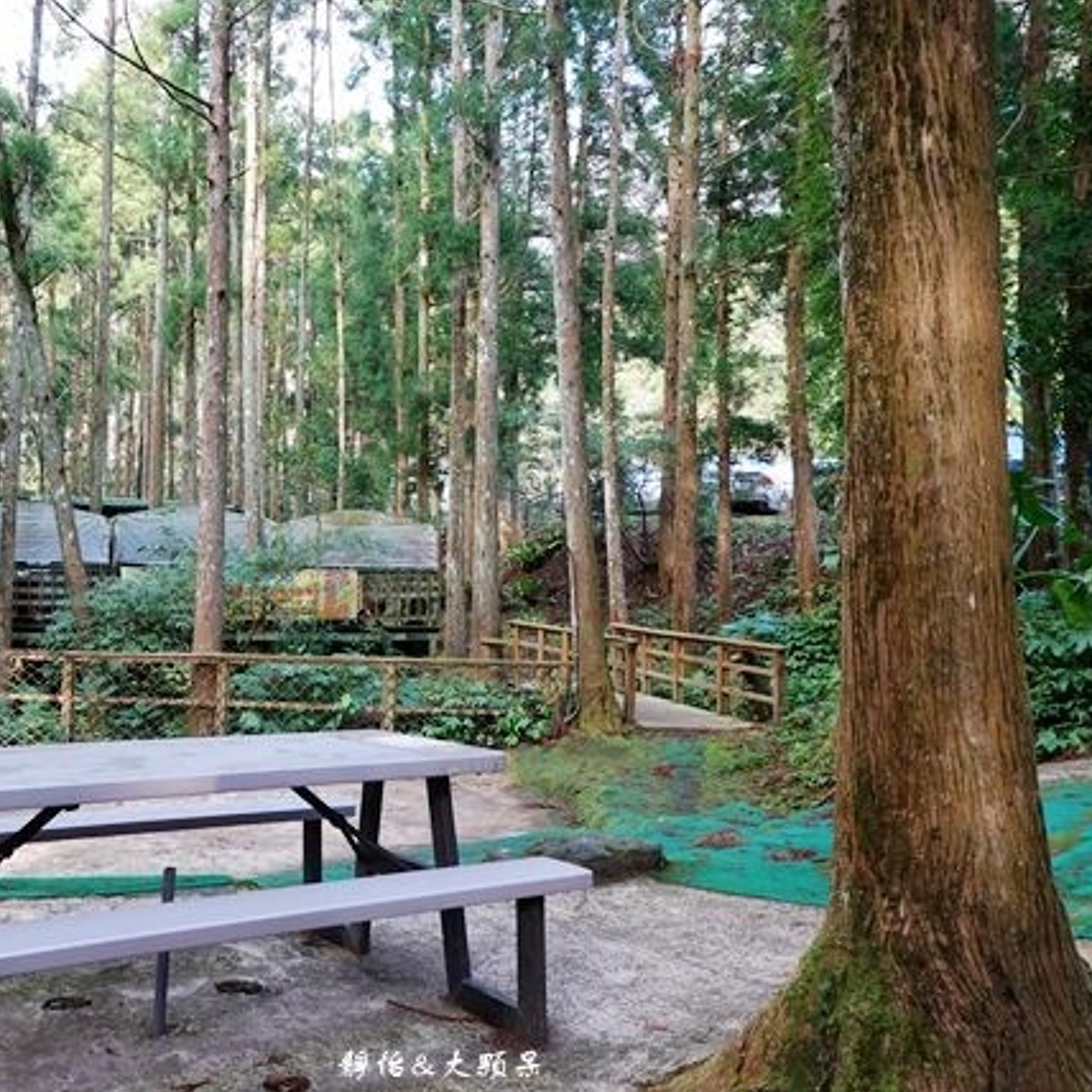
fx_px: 1106
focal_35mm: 31
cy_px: 545
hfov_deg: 50.3
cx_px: 270
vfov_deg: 52.5
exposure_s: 1/30
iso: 125
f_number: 2.8
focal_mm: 9
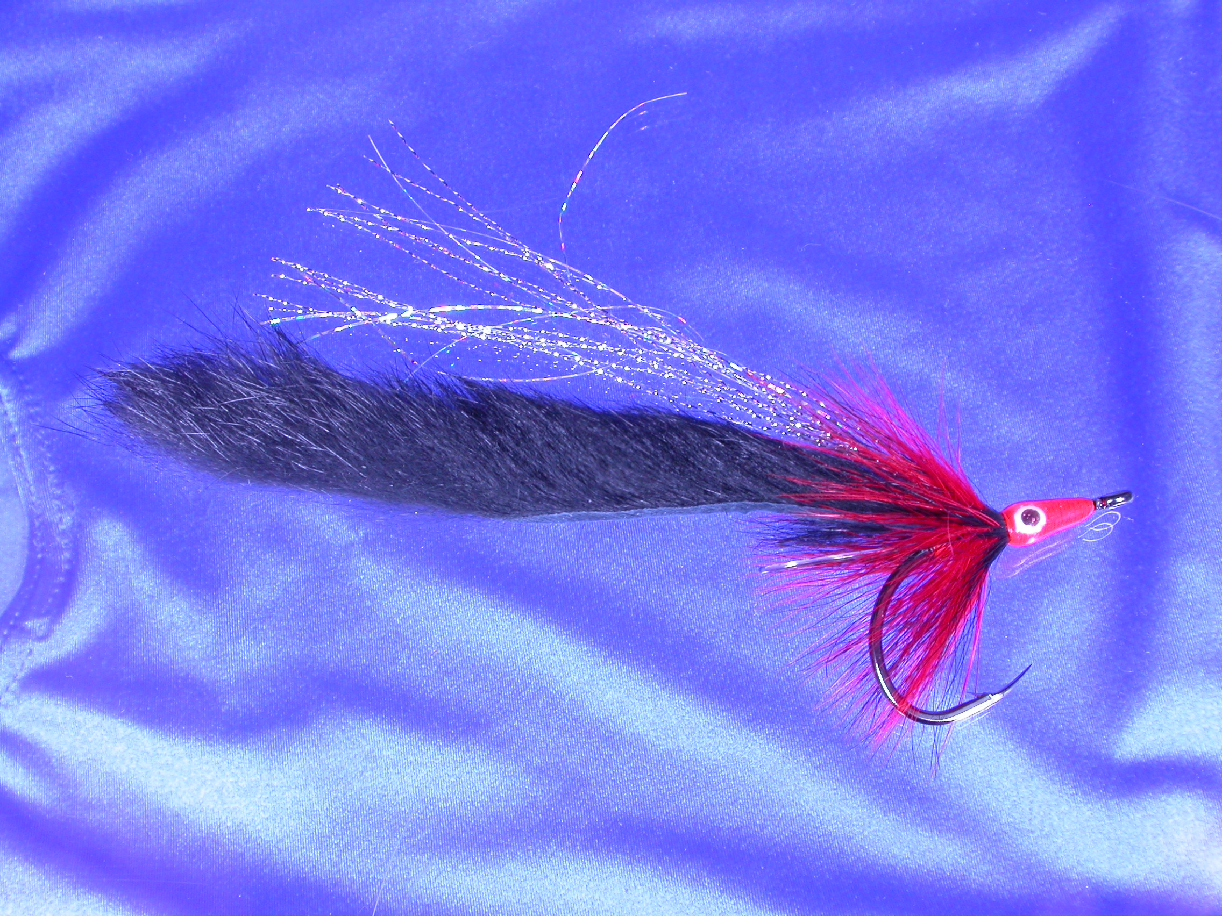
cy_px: 458
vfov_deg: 30.9
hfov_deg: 40.4
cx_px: 611
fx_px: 1659
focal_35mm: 47
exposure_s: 1/5.6
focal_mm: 9.8
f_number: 8
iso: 100
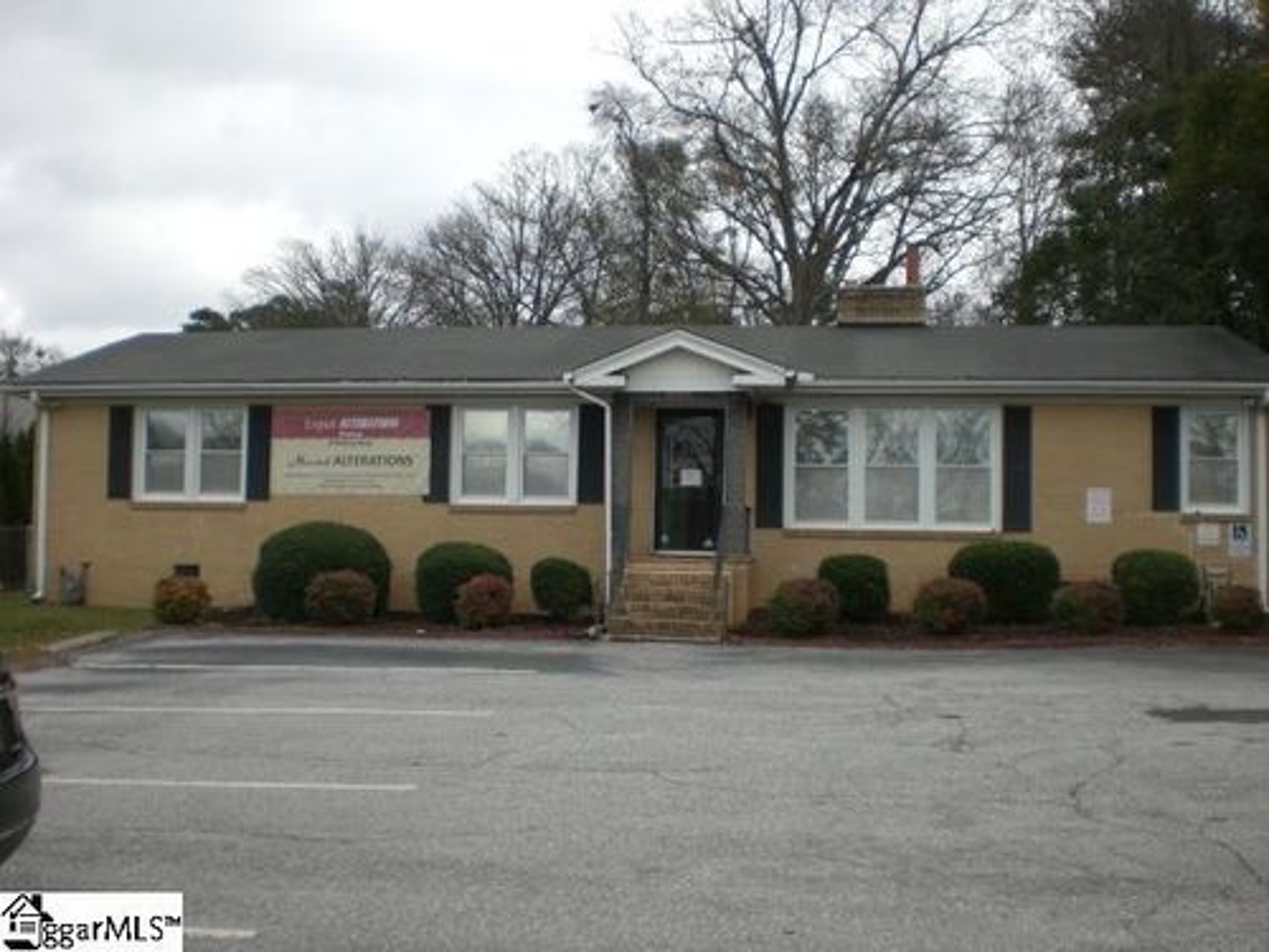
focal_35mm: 38
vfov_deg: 37.7
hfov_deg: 49.0
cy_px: 476
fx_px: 1393
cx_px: 634
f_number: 3.1
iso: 50
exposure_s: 1/400
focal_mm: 6.3
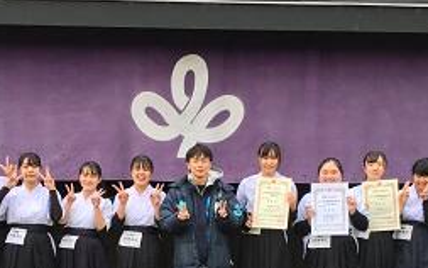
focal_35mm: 49
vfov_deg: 25.3
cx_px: 200
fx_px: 571
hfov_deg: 41.0
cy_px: 252
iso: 40
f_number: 2.2
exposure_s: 1/120
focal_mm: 4.15
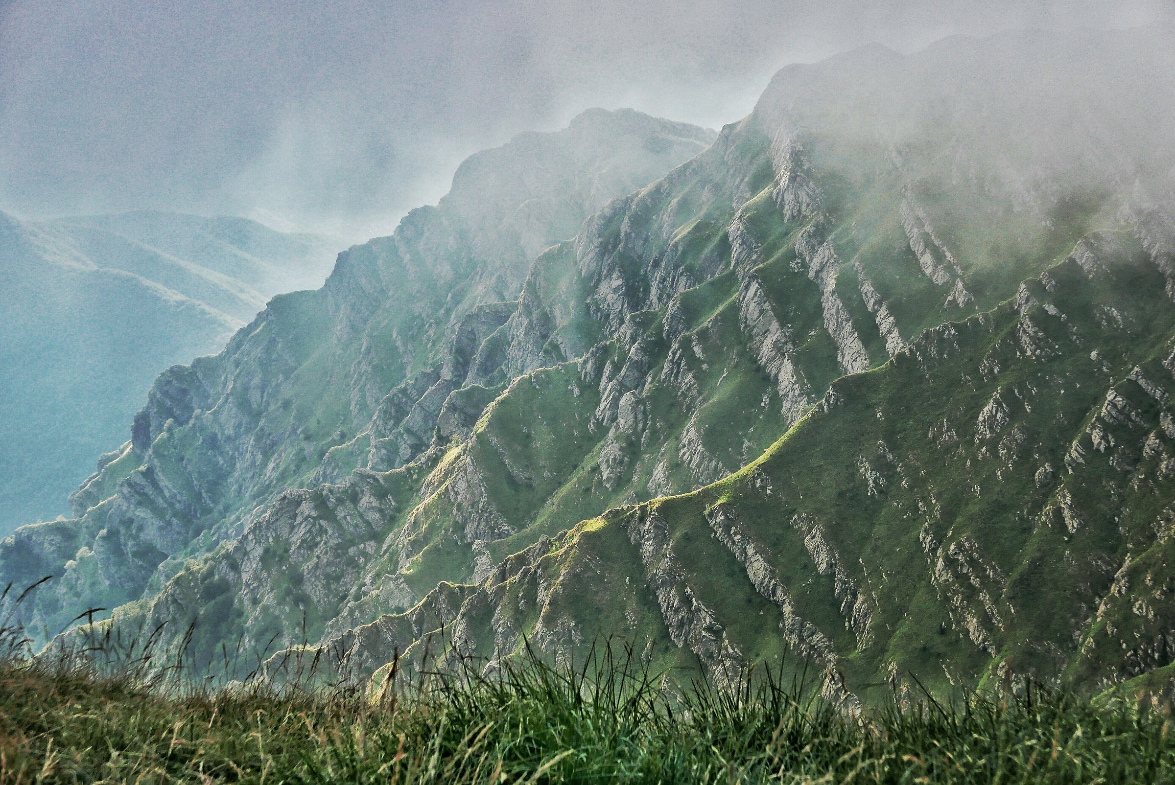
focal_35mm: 67
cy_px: 392
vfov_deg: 20.3
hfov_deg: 30.1
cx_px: 588
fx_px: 2188
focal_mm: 30.4
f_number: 5.6
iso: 200
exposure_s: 1/400
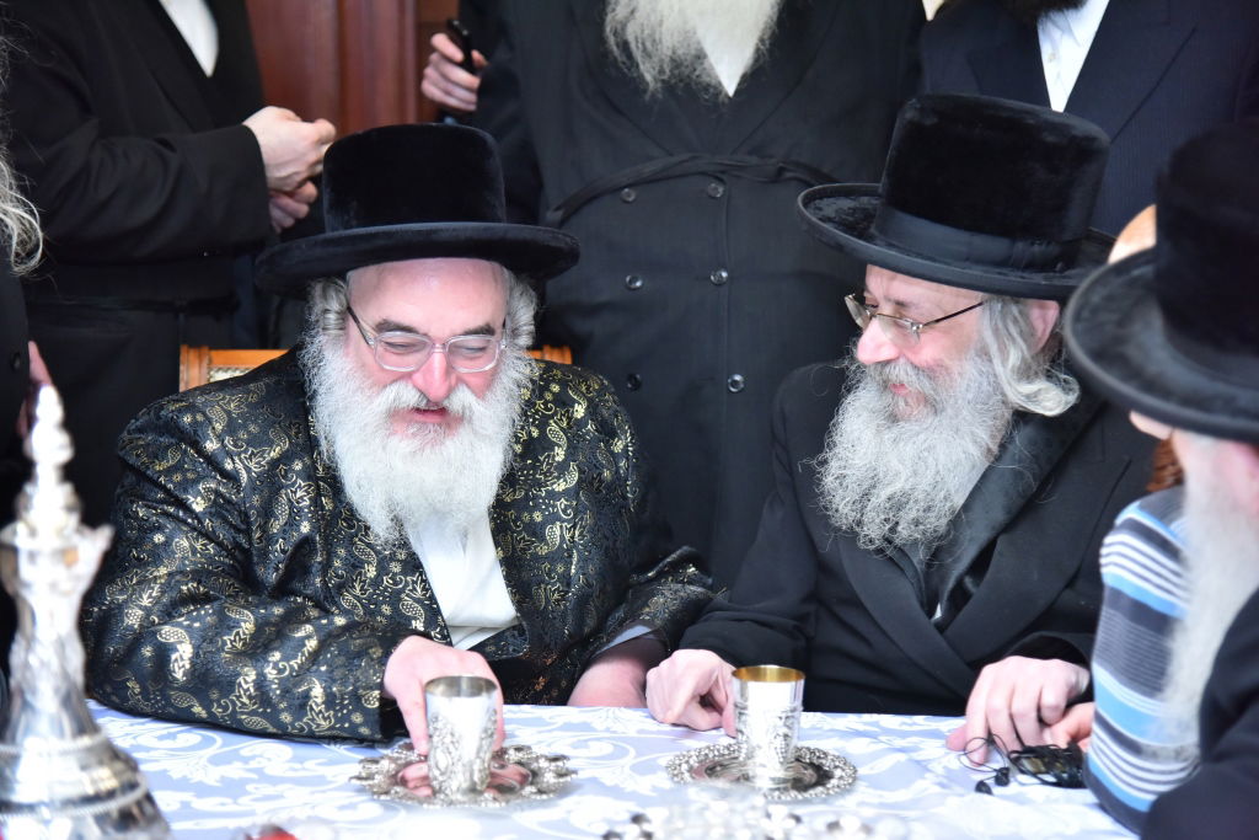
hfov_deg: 26.0
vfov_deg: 17.5
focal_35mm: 78
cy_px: 420
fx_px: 2728
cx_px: 630
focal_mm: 78
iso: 2000
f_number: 4
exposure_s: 1/125
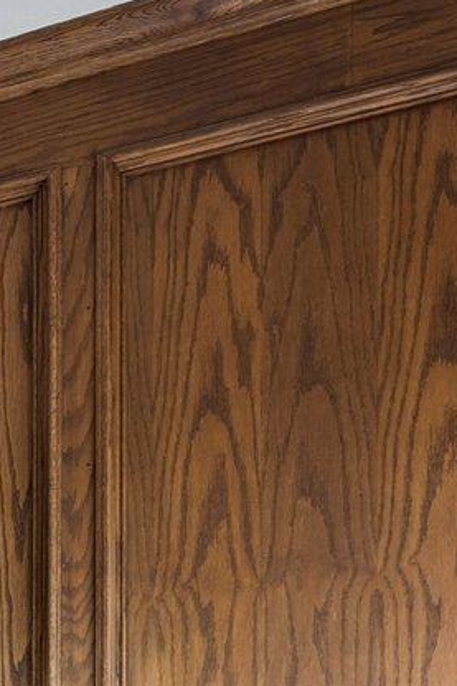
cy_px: 977
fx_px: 1315
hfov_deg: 11.0
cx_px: -955
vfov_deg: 24.1
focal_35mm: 69
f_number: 10
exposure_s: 1/3.33
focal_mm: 14
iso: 200
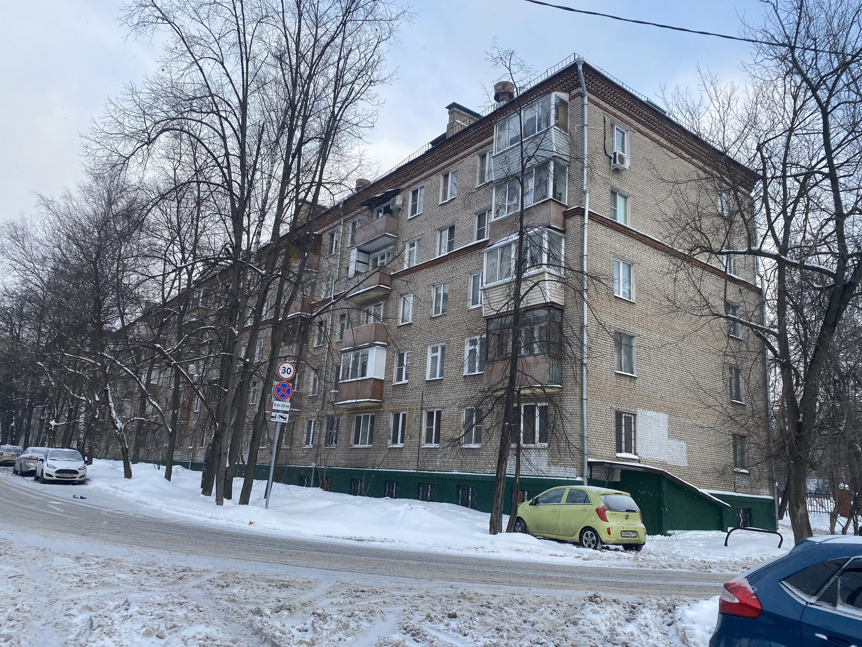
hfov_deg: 67.3
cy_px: 324
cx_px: 431
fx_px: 647
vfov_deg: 53.1
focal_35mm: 26
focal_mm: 4.25
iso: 32
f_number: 1.8
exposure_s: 1/502
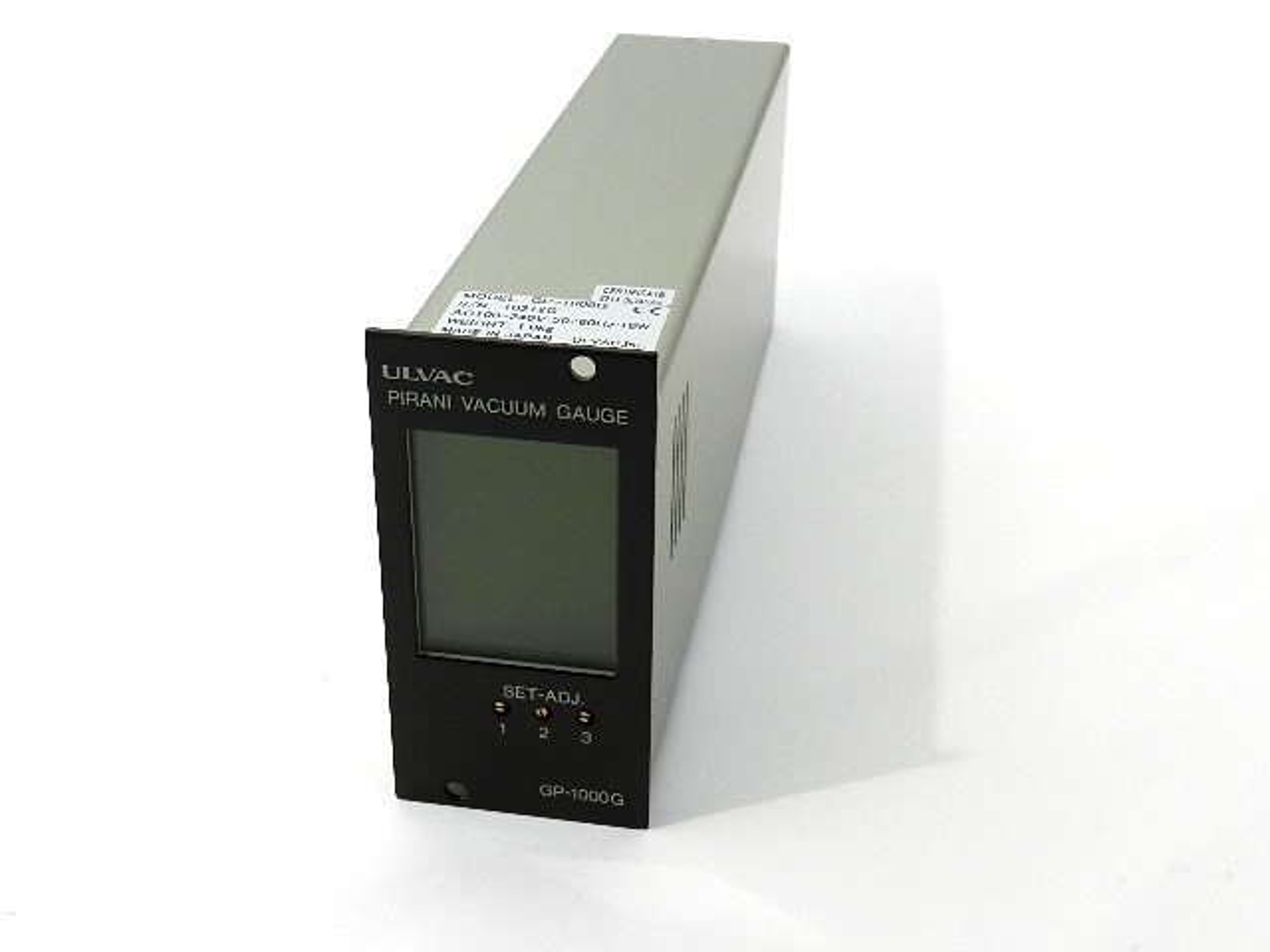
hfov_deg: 41.2
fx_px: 1688
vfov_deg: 31.5
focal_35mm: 46
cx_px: 635
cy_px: 476
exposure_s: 1/30
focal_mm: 8.1
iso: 180
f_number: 4.2
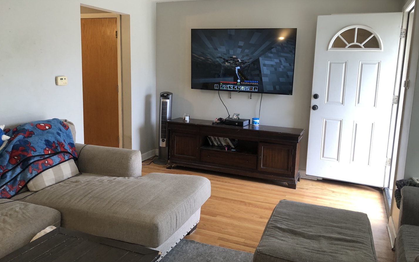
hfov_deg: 62.9
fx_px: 343
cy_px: 123
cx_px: 211
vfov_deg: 41.8
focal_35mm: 30
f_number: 1.8
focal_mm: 3.99
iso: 40
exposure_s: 1/31
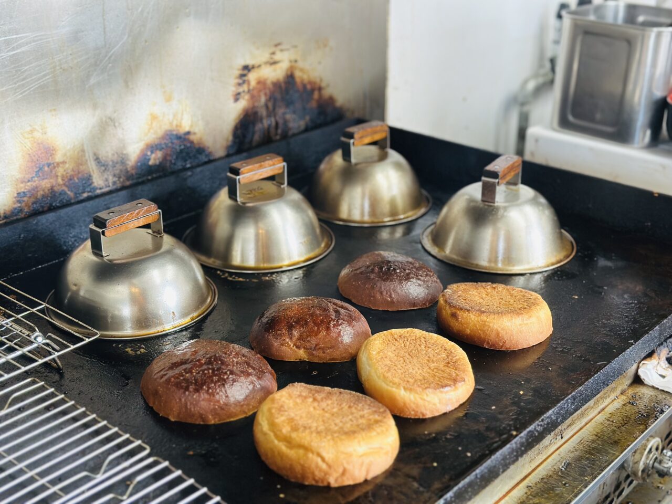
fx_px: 932
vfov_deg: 30.3
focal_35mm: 48
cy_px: 252
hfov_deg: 39.7
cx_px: 336
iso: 250
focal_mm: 6.86
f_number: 1.78
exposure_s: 1/60
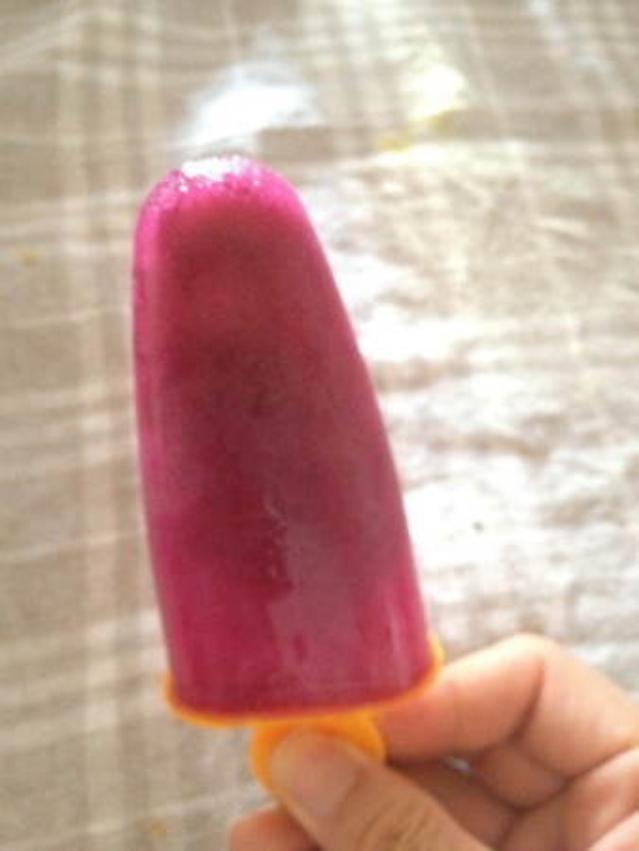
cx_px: 320
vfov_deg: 52.6
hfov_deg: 40.7
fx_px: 861
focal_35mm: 35
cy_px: 426
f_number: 2.4
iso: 800
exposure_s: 1/15
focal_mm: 4.28
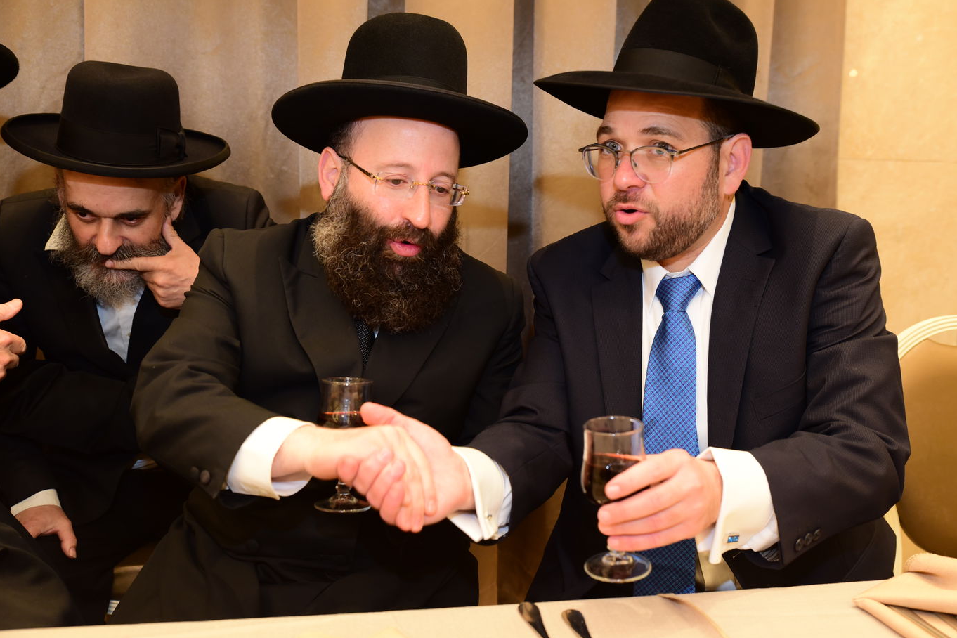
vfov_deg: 35.9
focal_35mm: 37
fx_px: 984
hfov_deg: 51.9
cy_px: 315
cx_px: 489
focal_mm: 36
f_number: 4.5
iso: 1600
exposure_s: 1/100
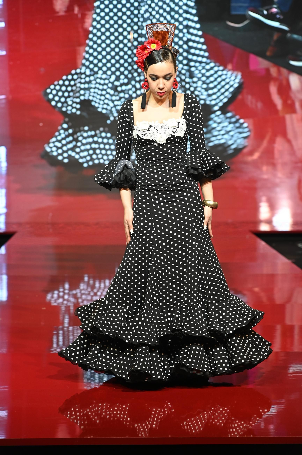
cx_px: 151
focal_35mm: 92
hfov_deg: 14.8
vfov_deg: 22.2
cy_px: 228
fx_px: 1159
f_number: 4
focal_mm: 92
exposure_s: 1/100
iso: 1000
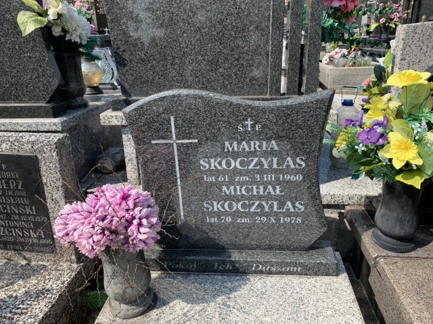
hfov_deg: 67.3
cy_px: 162
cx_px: 216
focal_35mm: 26
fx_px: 325
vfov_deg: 53.1
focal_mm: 4.25
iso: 25
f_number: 1.8
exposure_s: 1/1468
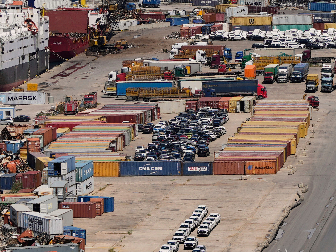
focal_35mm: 379
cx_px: 430
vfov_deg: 3.9
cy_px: -104
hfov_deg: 5.2
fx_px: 3679
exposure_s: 1/1250
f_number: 5.6
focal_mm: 100
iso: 100
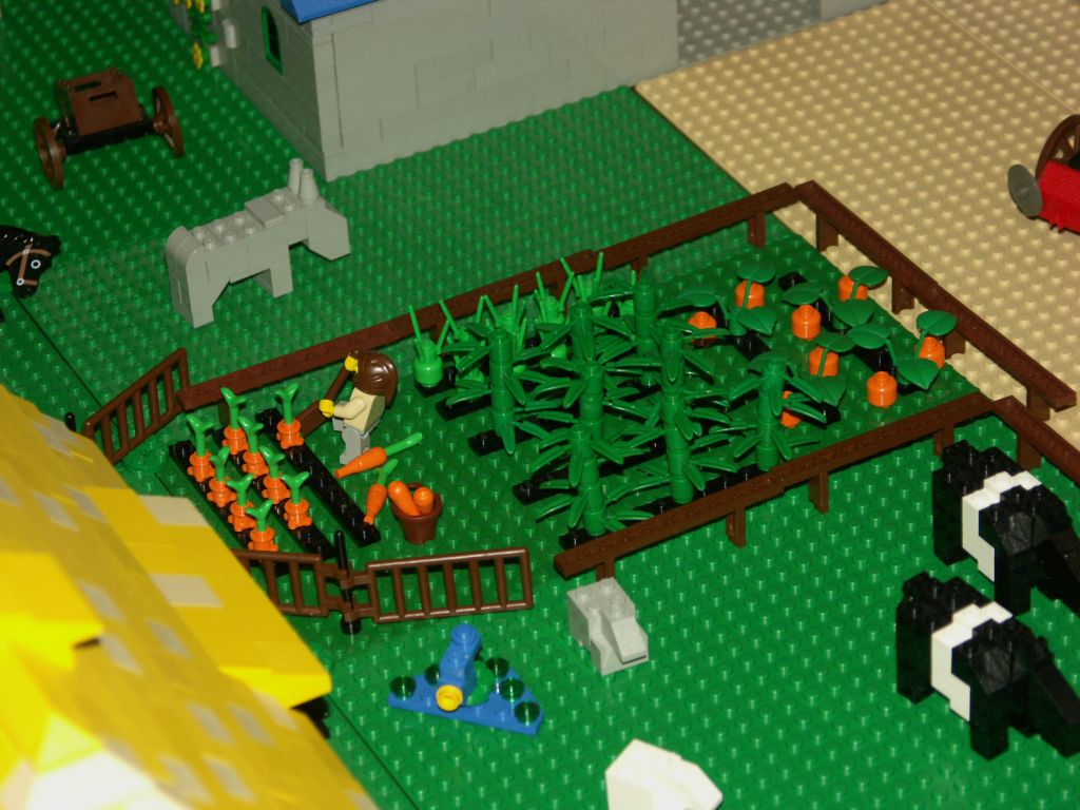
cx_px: 540
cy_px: 405
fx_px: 3713
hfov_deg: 16.6
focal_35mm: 119
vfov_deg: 12.5
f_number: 3.2
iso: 200
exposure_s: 1/125
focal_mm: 30.43
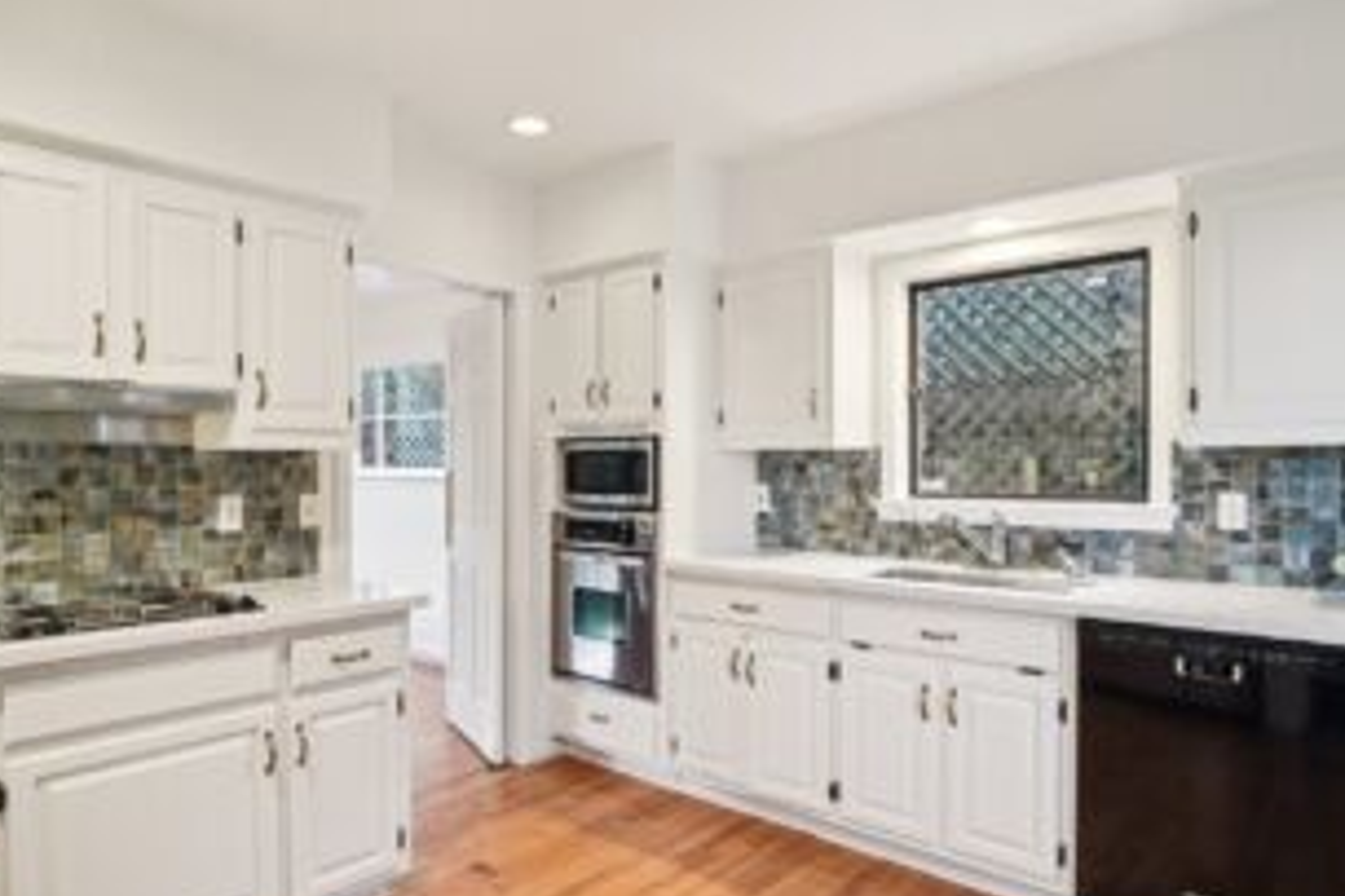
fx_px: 784
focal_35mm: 21
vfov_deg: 59.4
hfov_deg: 81.2
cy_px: 483
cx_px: 639
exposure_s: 1/20
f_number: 8
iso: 1600
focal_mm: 16
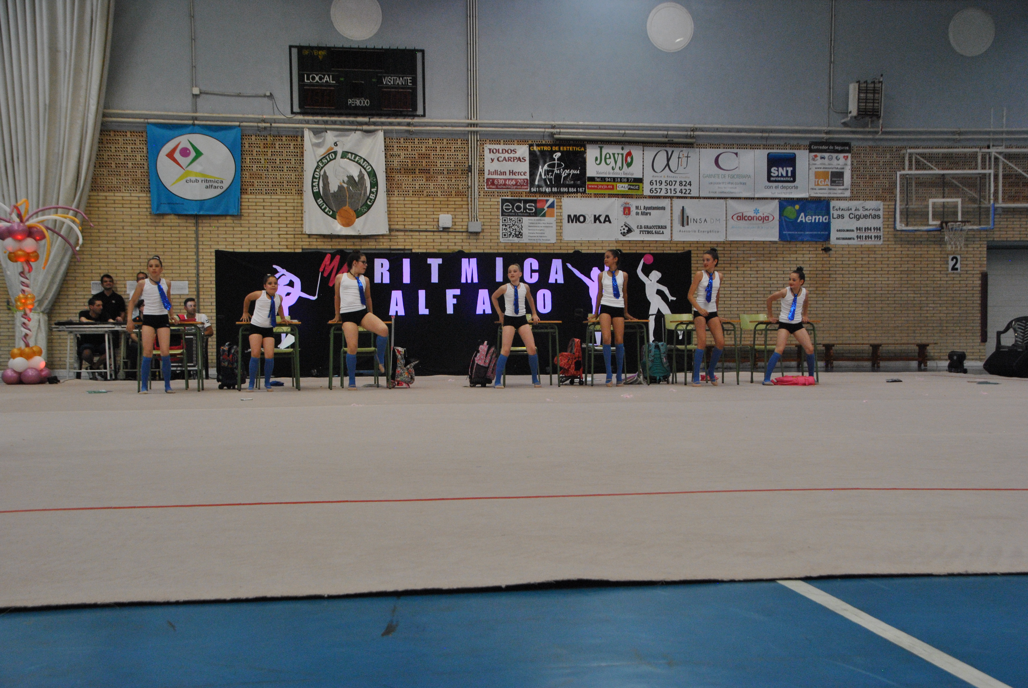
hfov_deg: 44.9
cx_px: 514
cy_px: 344
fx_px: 1244
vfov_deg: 30.9
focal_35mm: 44
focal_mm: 29
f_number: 6.3
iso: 800
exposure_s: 1/160
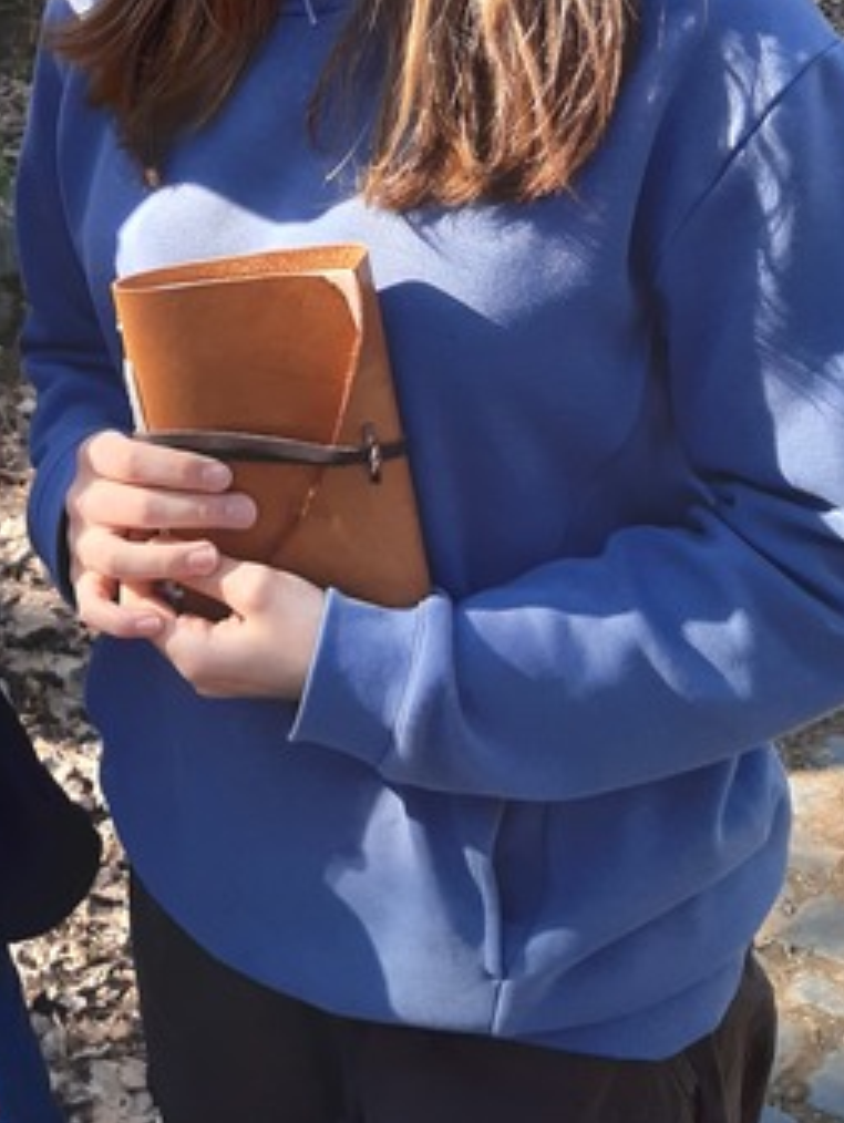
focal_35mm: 59
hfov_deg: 23.7
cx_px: -17
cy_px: -10
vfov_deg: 30.3
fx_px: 1916
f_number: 1.7
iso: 40
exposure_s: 1/550
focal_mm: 3.92
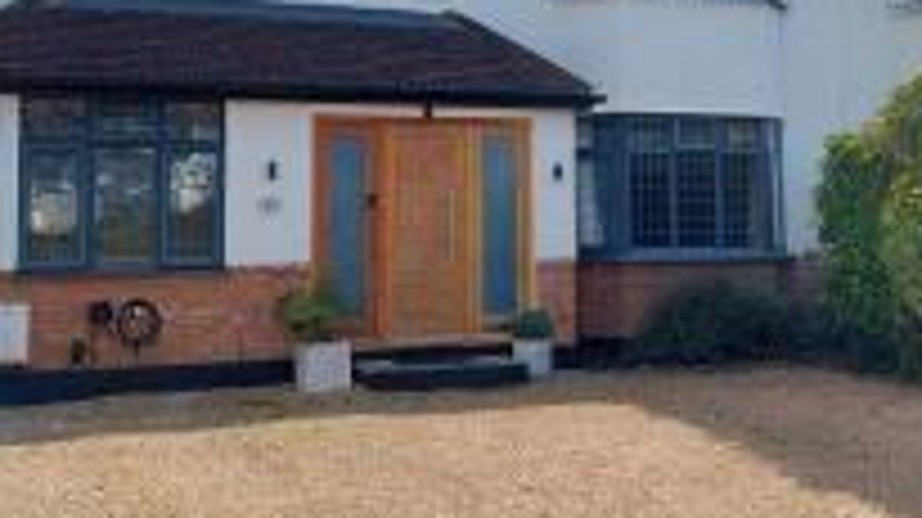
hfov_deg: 38.5
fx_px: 1319
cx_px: 515
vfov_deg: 21.9
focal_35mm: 54
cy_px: 110
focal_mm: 5.23
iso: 40
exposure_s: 1/1136
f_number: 1.8
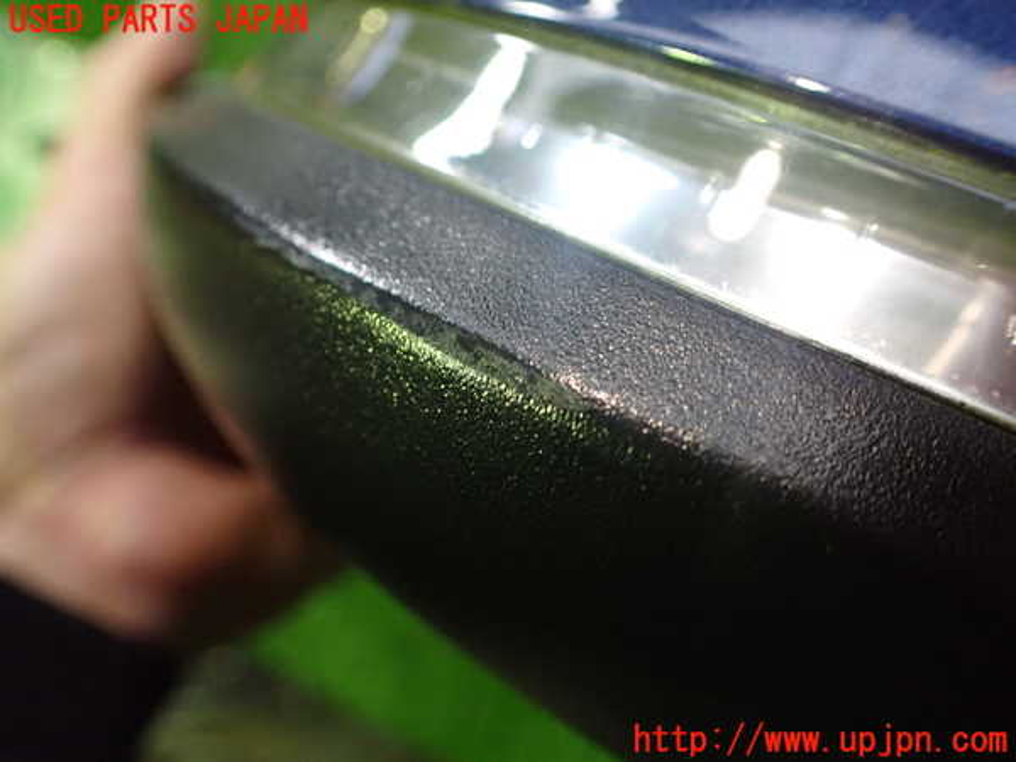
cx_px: 508
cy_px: 381
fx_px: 881
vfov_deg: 46.8
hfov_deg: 60.0
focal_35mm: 30
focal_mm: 5.4
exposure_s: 1/50
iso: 800
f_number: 2.3
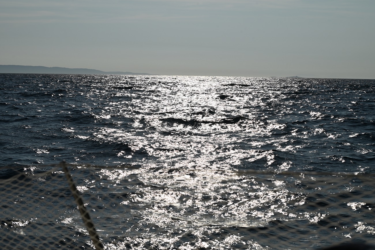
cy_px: 125
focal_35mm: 70
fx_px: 729
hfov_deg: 28.8
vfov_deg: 19.5
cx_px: 188
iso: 100
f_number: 11
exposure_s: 1/2000
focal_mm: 70
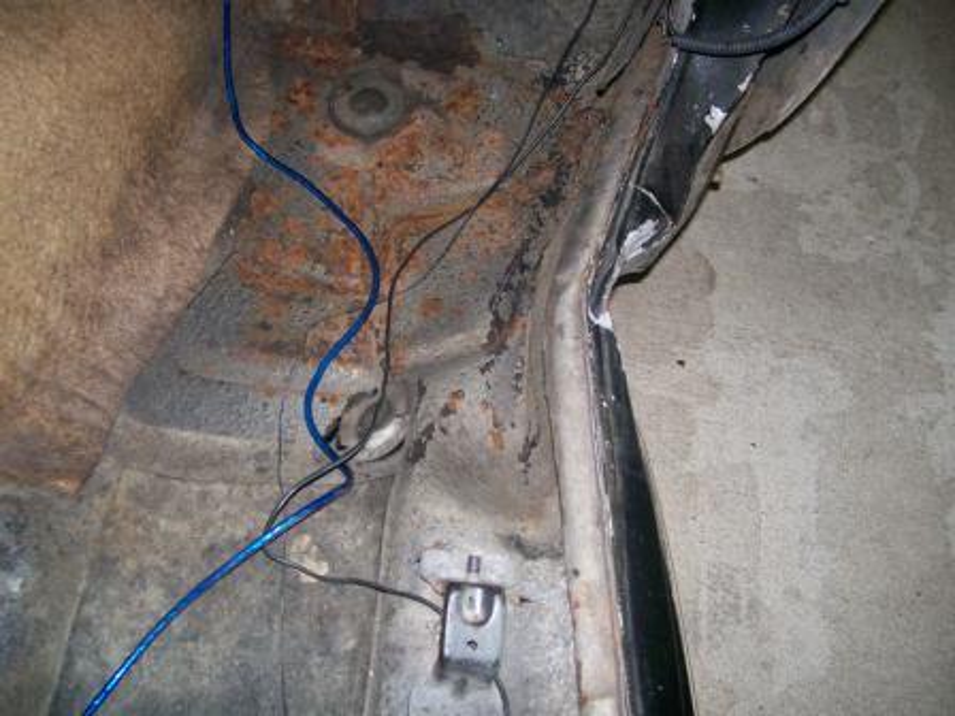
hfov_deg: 51.4
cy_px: 358
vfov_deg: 39.7
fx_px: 993
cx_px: 478
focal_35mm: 36
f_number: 2.7
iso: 140
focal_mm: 6
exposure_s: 1/64
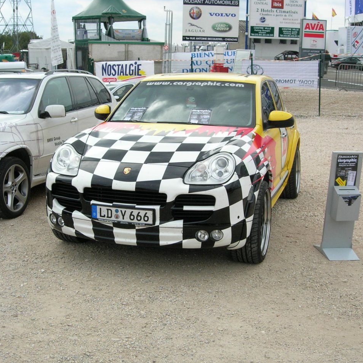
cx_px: 176
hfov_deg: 34.7
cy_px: 181
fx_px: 581
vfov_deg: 34.7
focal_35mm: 49
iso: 64
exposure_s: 1/434
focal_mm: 8.5
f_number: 4.9
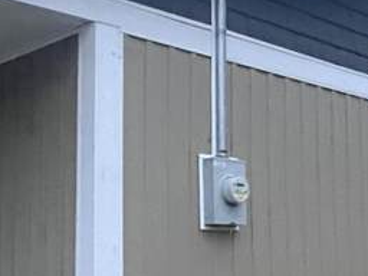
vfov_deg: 22.5
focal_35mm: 65
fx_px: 691
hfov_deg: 29.8
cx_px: 160
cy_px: 191
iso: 1000
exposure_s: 1/48
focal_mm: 1.57
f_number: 1.8
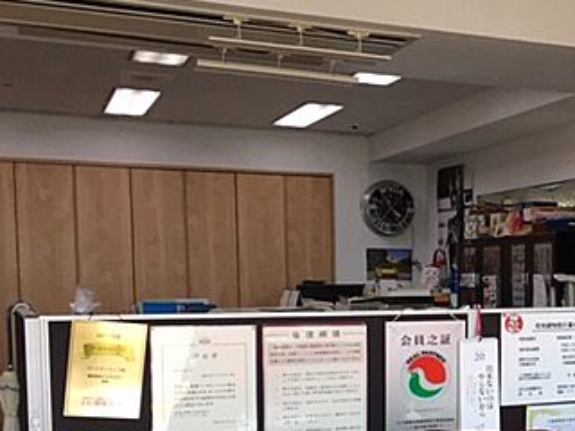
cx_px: 530
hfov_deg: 31.5
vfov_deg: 24.8
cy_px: 345
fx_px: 963
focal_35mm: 58
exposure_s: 1/40
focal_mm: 4.15
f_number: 2.2
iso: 25
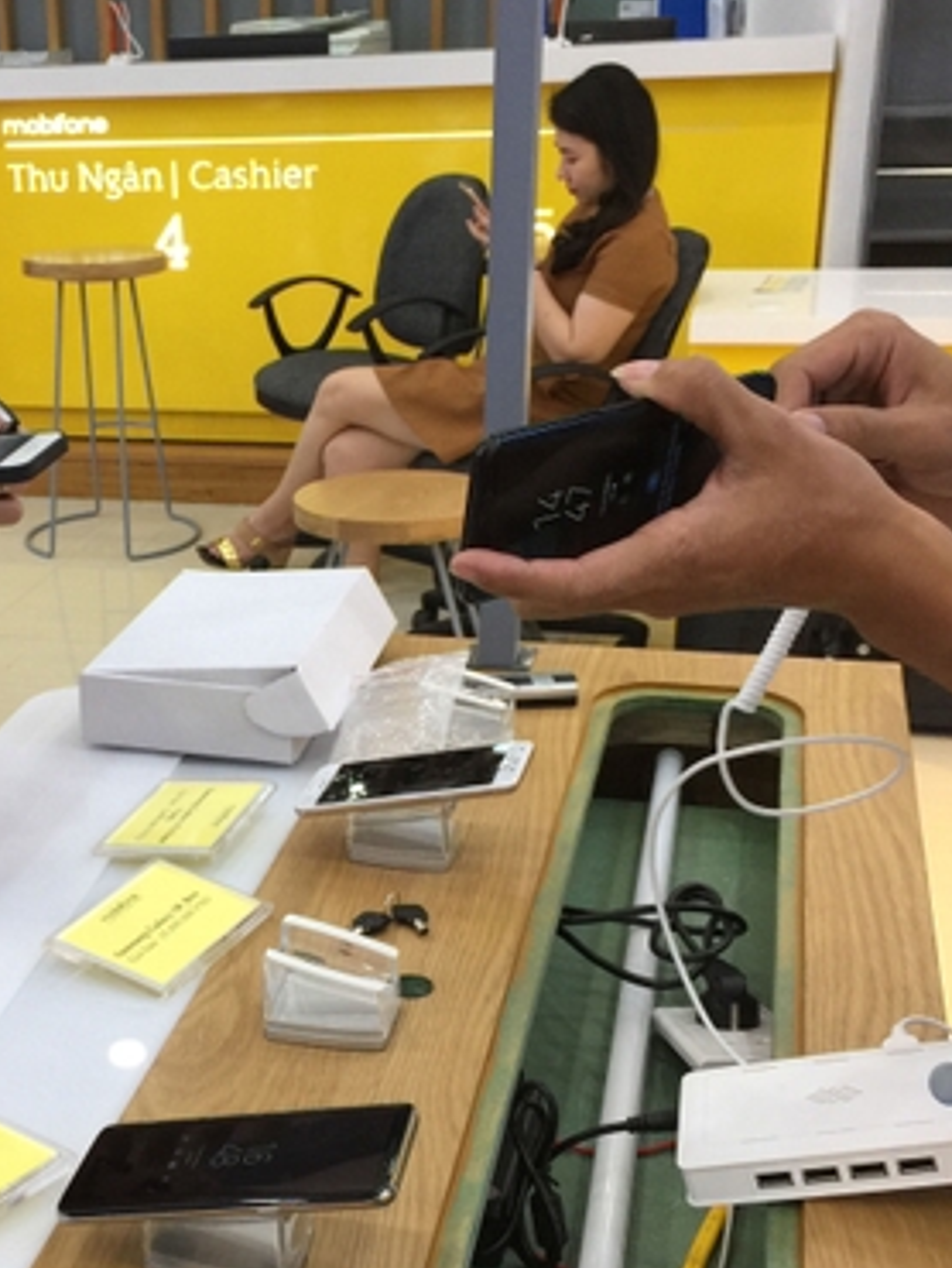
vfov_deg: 40.3
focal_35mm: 47
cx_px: 188
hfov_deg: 30.2
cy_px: 723
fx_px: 1721
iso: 50
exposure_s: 1/33
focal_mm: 4.15
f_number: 2.2
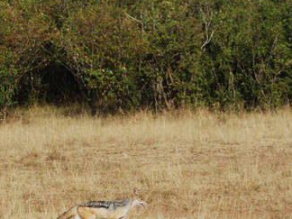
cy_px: 200
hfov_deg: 7.4
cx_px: 77
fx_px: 2261
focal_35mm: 268
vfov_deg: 5.5
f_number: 7.1
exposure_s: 1/400
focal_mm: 86
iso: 100
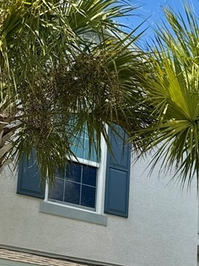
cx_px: 142
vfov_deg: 23.7
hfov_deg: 18.8
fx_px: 598
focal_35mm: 78
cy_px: 280
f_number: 1.78
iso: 100
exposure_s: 1/3279
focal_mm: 6.76
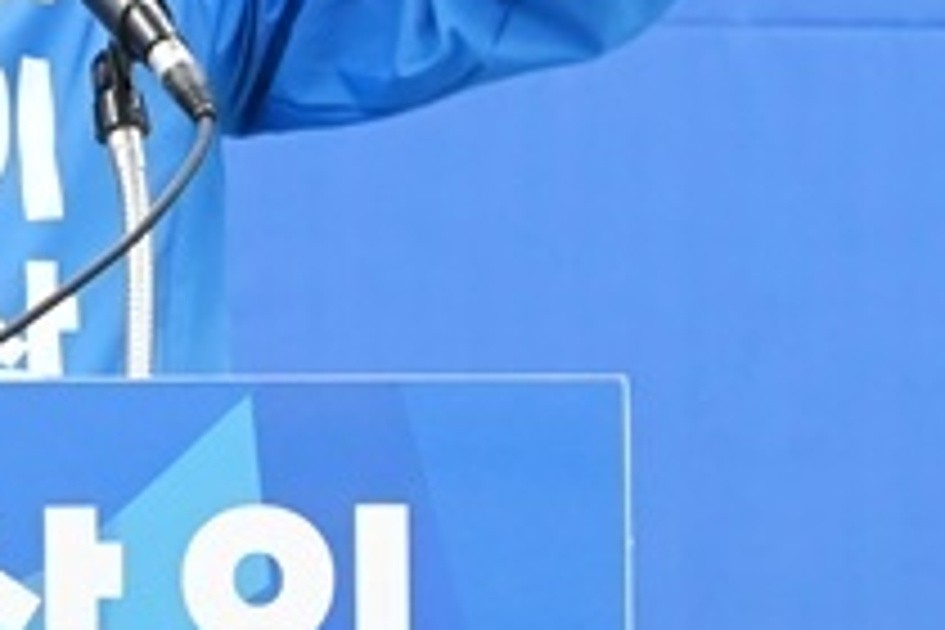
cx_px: -207
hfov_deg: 6.1
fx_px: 8793
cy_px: 27
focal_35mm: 335
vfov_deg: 4.1
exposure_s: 1/125
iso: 3200
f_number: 6.3
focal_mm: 110
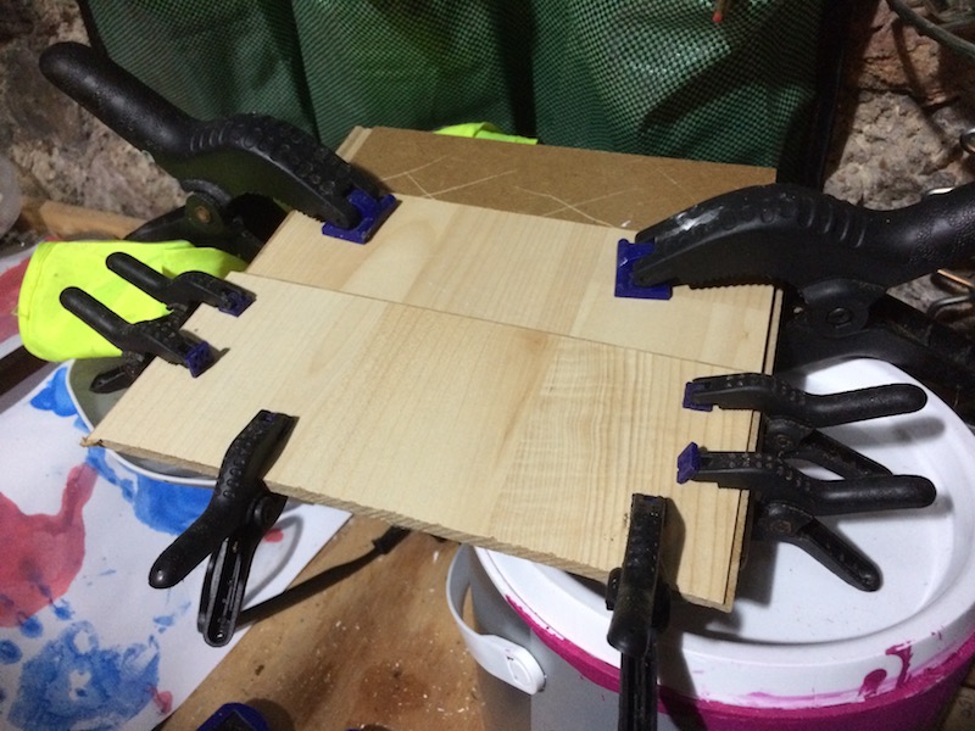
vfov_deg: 48.2
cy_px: 366
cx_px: 488
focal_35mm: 29
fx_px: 817
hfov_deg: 61.7
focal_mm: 4.15
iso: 400
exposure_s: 1/17
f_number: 2.2
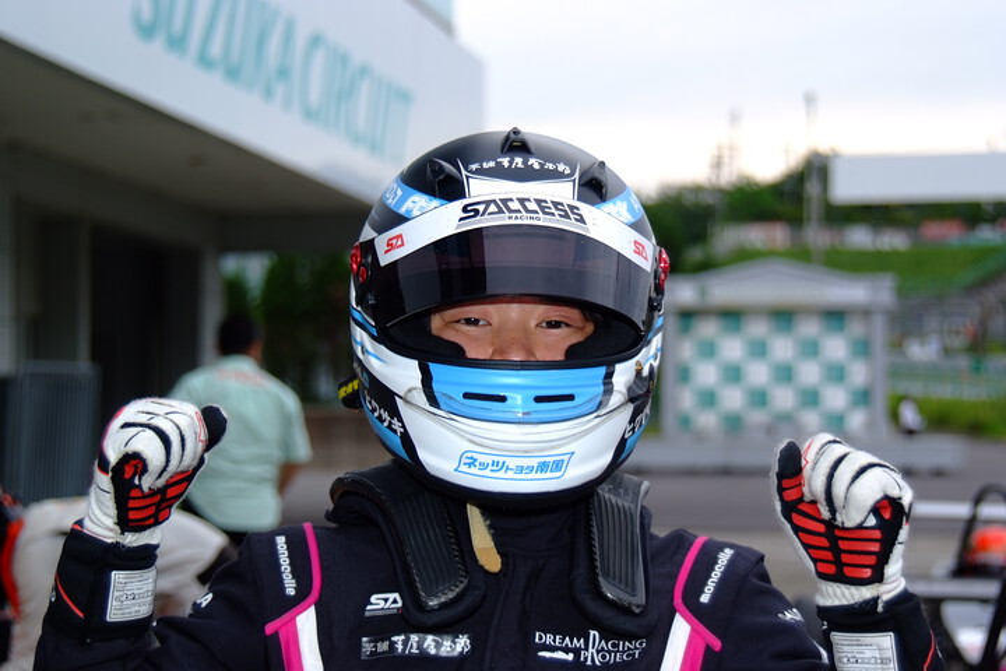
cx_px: 503
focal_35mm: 105
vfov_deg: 13.0
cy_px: 336
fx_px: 2934
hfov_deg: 19.5
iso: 100
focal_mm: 70
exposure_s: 1/114
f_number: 5.6
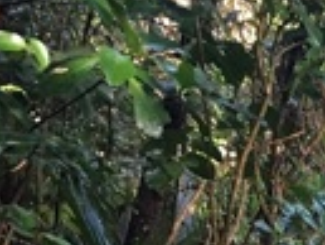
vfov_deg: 9.1
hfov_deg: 11.9
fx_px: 1438
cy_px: 498
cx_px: 592
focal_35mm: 153
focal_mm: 4.15
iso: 125
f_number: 2.2
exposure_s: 1/33
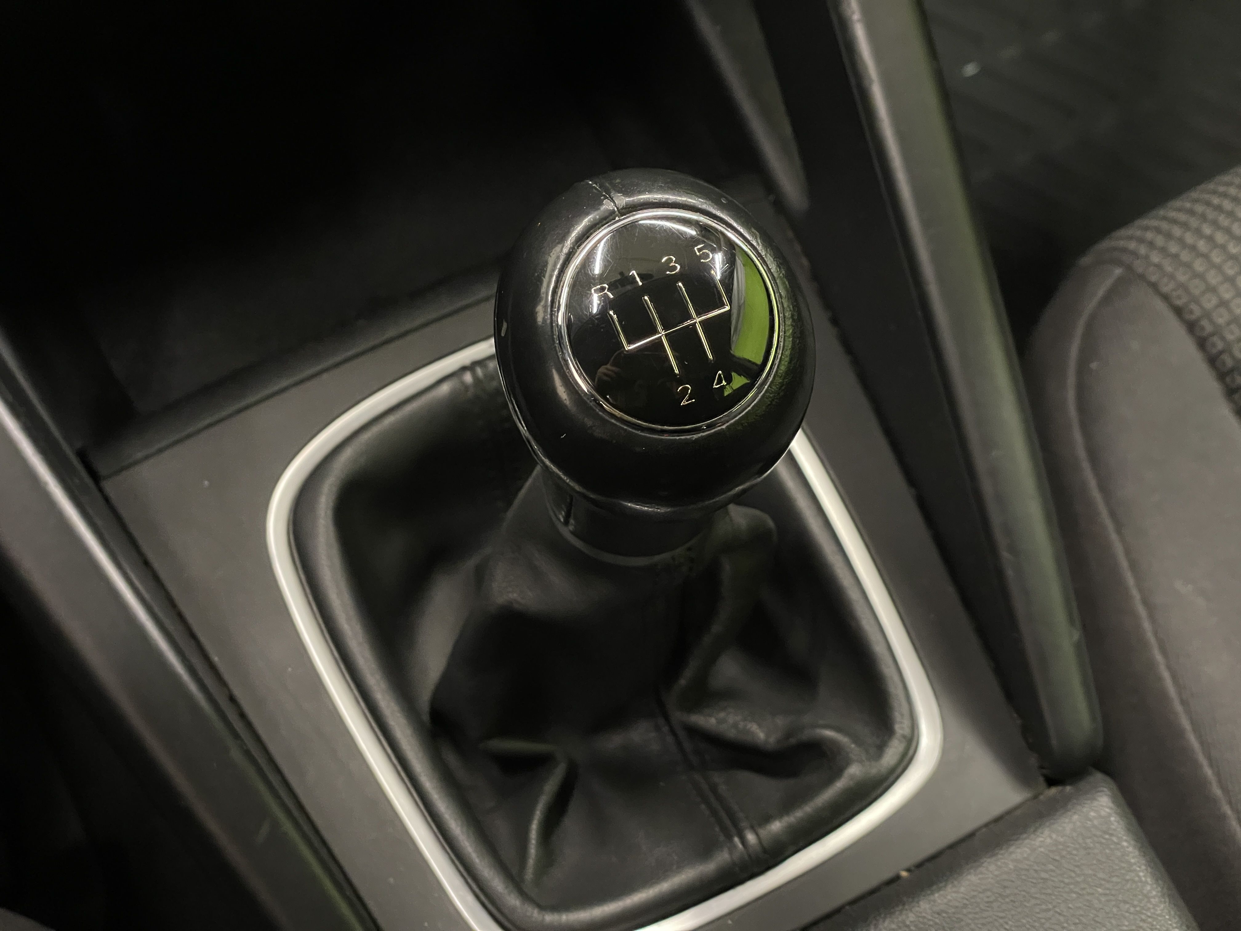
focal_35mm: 52
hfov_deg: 36.8
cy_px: 466
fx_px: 1864
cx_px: 620
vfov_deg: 28.0
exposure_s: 1/50
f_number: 2
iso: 800
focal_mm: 6
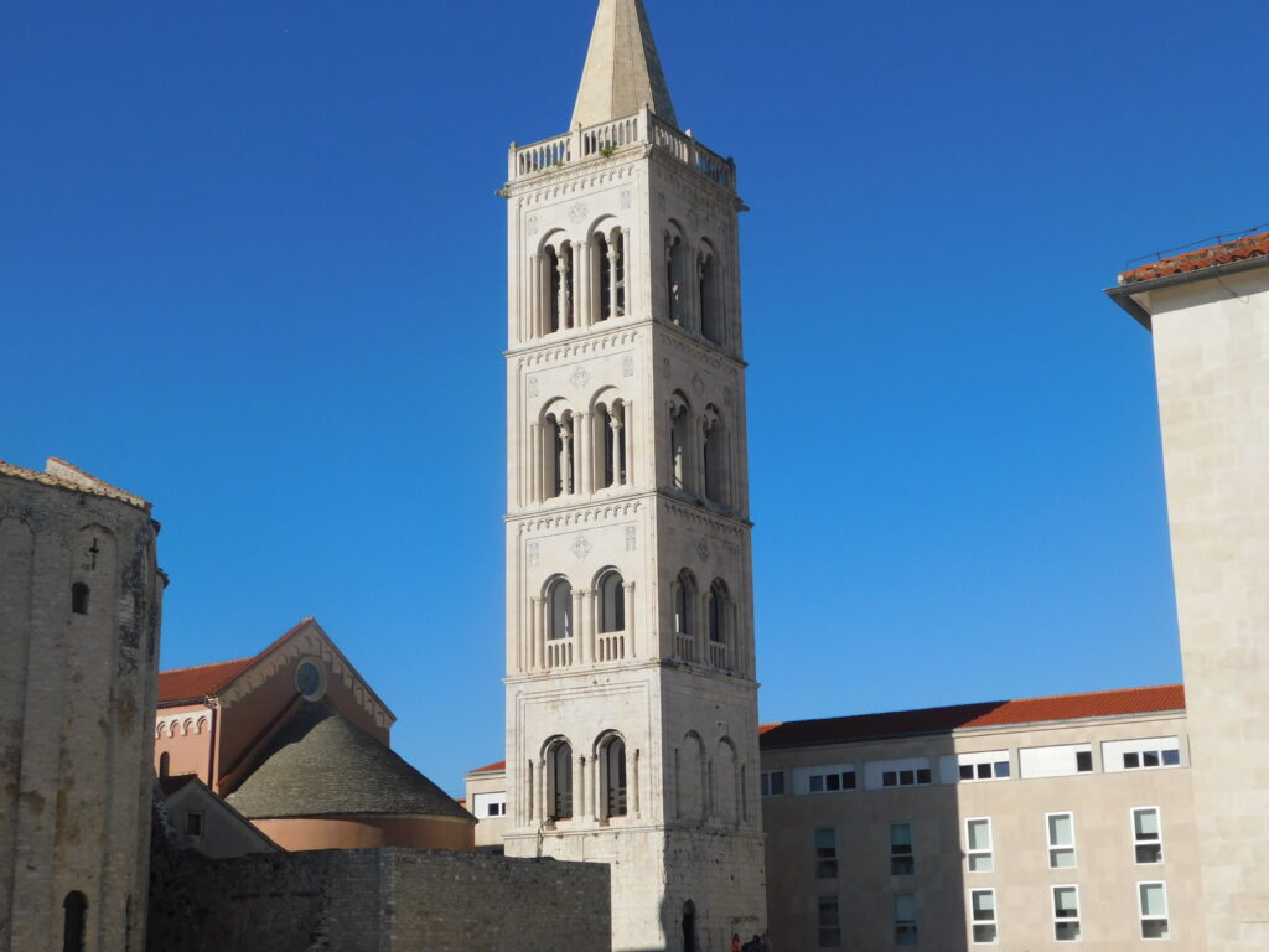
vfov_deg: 28.6
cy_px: 476
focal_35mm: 51
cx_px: 634
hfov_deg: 37.5
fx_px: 1870
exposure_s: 1/500
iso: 125
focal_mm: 9
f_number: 7.6
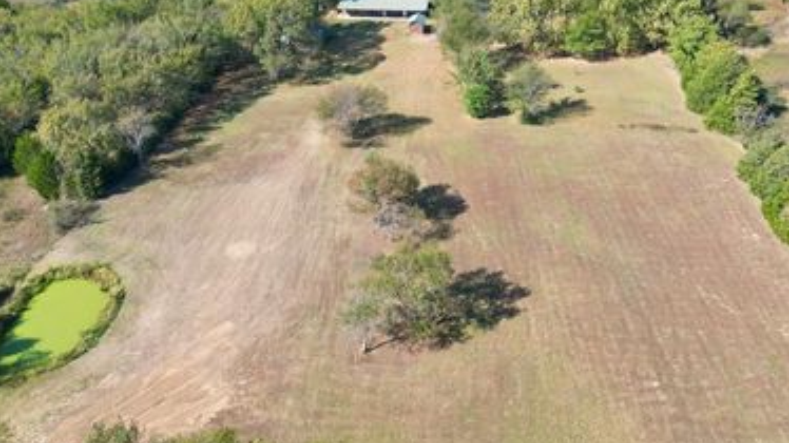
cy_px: 176
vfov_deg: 33.6
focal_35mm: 35
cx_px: 441
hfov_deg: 56.5
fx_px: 732
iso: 100
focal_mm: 6.72
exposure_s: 1/1250
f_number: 1.7
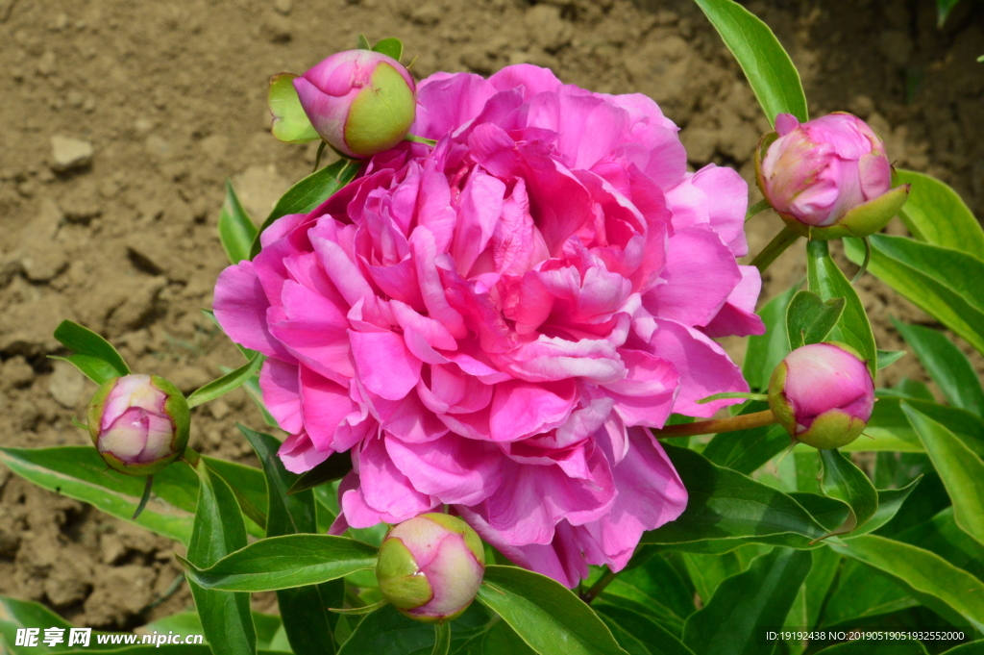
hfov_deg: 14.4
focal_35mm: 142
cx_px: 492
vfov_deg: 9.6
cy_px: 328
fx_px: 3892
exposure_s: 1/250
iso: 1100
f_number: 32
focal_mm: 95
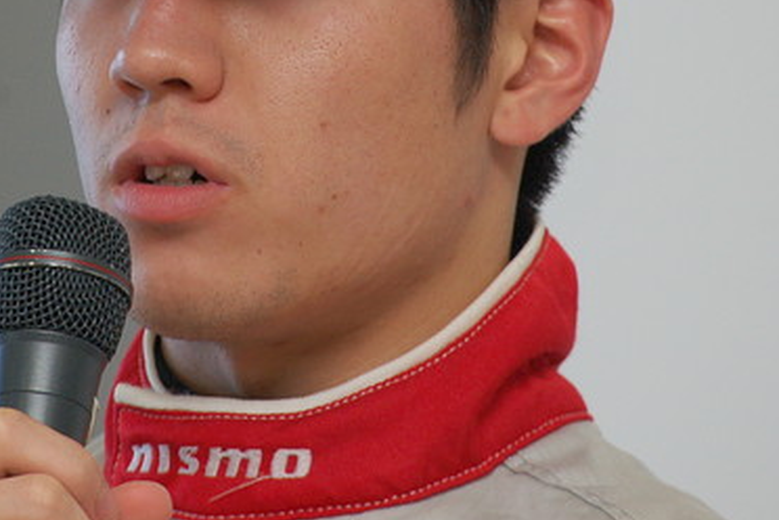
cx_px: 216
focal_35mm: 480
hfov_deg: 4.3
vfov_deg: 2.9
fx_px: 10385
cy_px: 40
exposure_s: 1/60
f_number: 8
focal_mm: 165
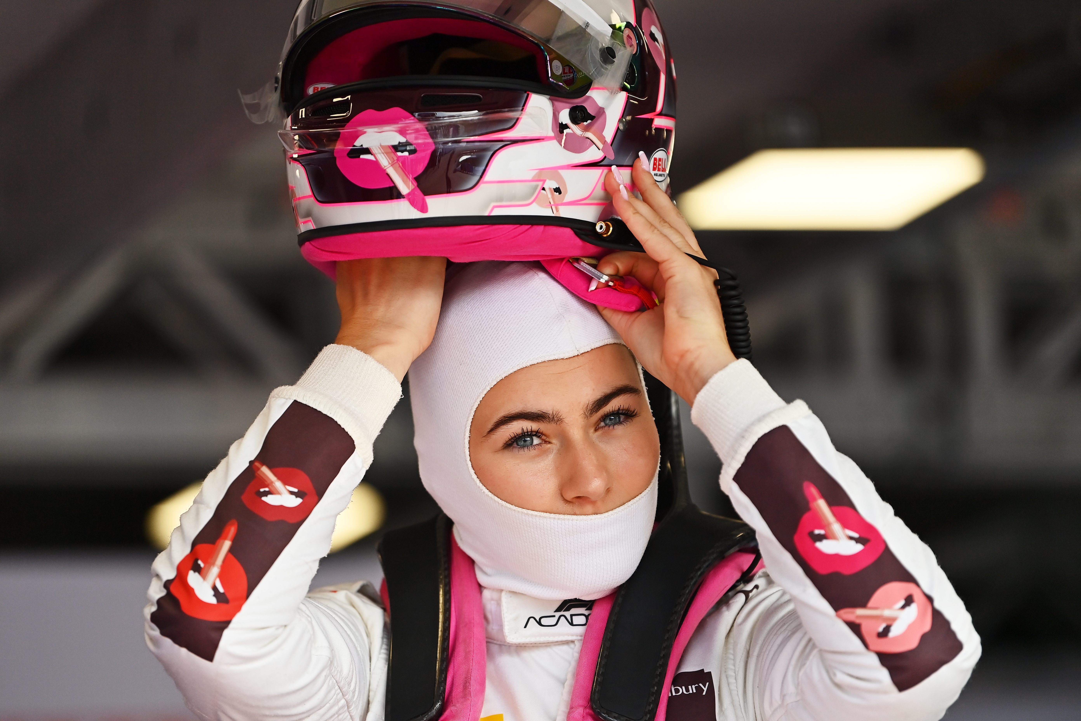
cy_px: 360
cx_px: 540
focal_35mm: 200
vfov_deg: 6.9
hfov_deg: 10.3
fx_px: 6005
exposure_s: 1/2000
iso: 320
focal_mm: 200
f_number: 2.8
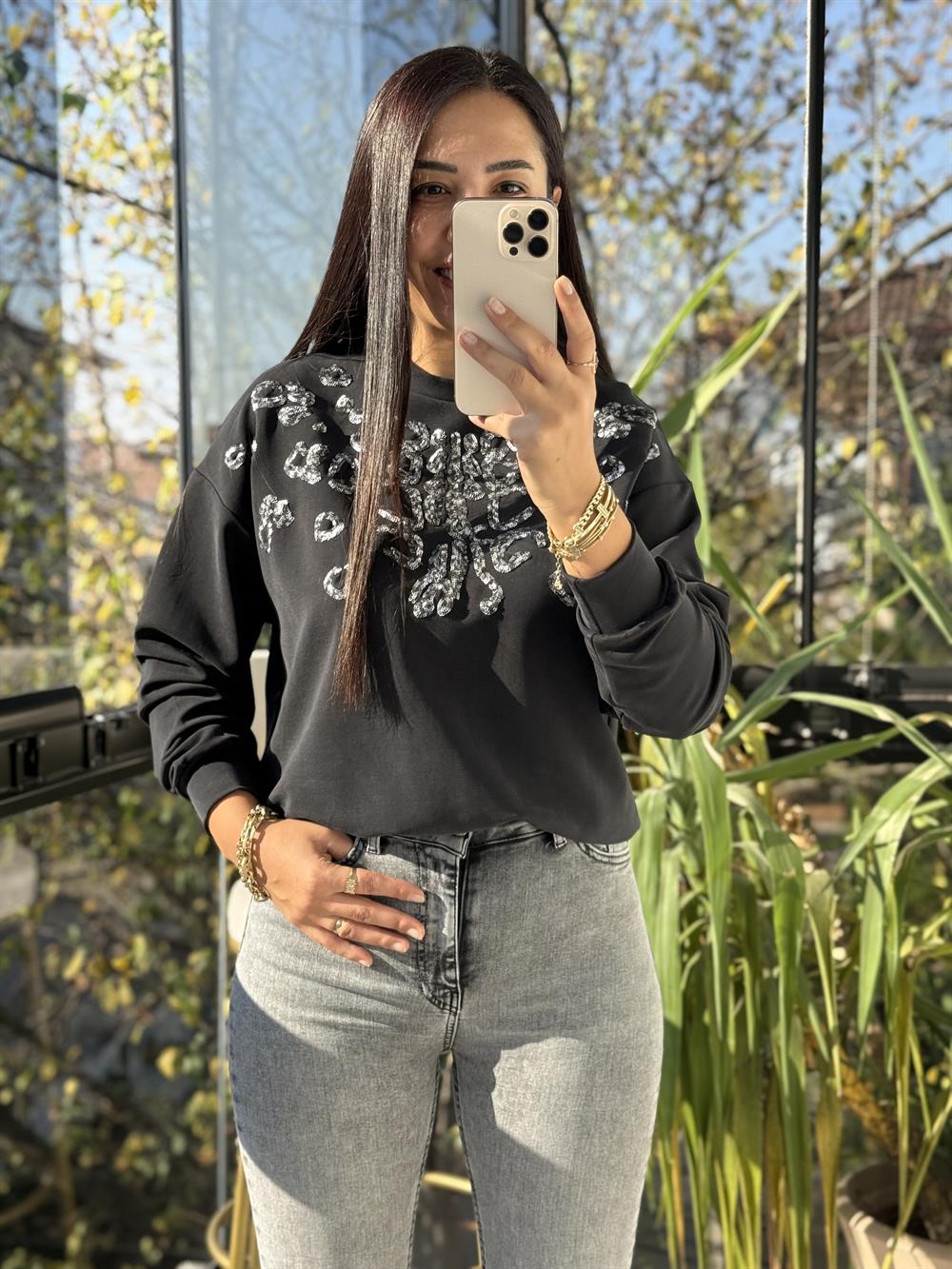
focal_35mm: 48
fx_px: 1760
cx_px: 476
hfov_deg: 30.3
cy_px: 634
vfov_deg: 39.7
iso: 100
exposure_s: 1/1116
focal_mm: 6.76
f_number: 1.78
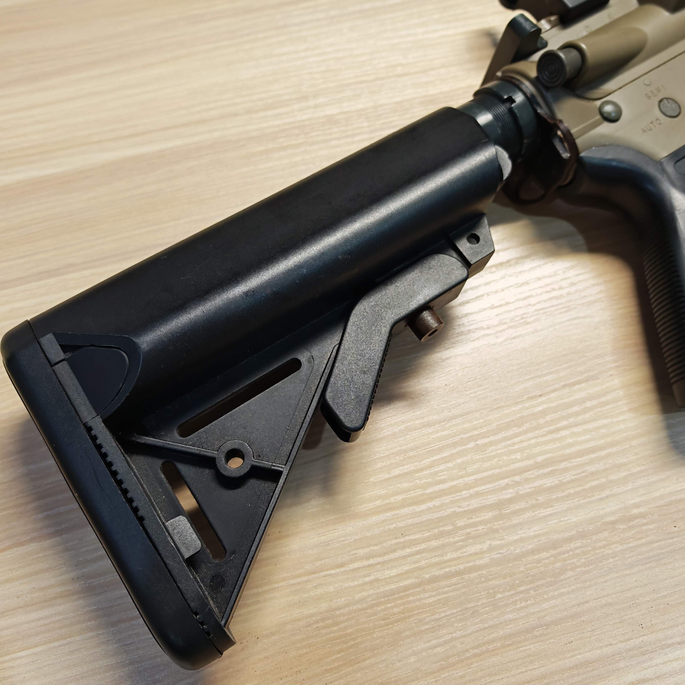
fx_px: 649
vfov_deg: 55.6
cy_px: 341
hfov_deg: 55.6
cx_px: 353
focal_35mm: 29
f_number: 2
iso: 160
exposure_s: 1/100
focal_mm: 6.83
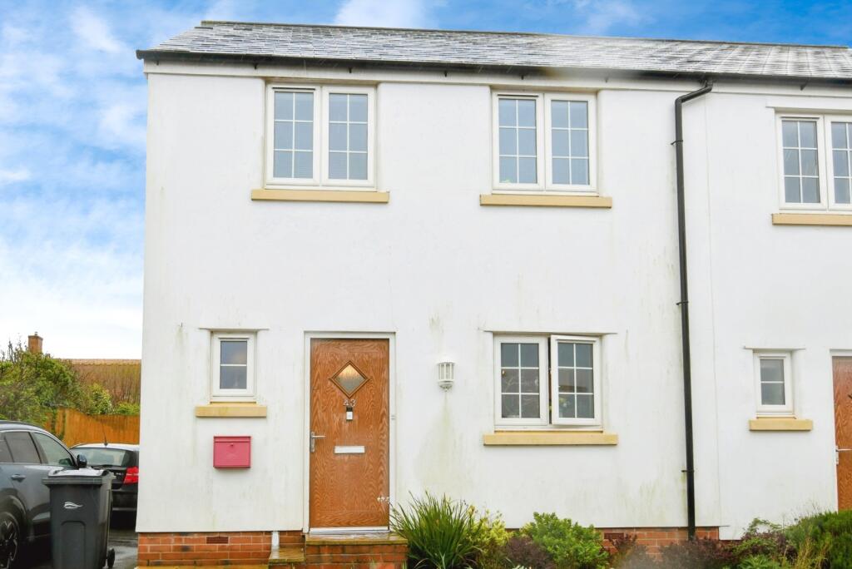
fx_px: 568
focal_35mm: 24
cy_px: 284
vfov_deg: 53.2
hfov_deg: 73.7
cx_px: 426
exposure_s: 1/160
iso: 200
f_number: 7.1
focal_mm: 16
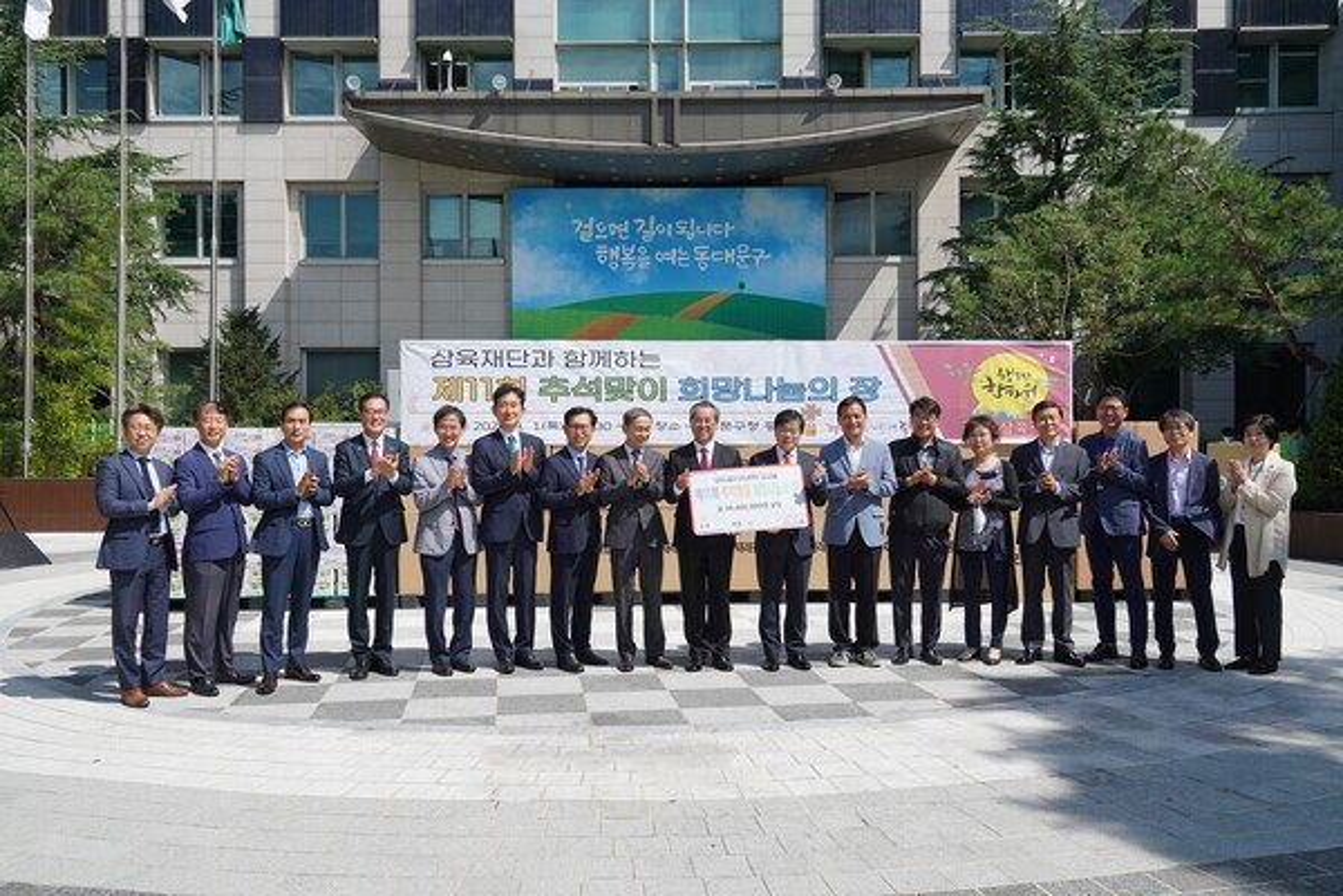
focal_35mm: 29
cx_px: 672
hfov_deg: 63.7
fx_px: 1082
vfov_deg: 45.0
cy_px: 448
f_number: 6.3
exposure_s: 1/400
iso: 100
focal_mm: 29
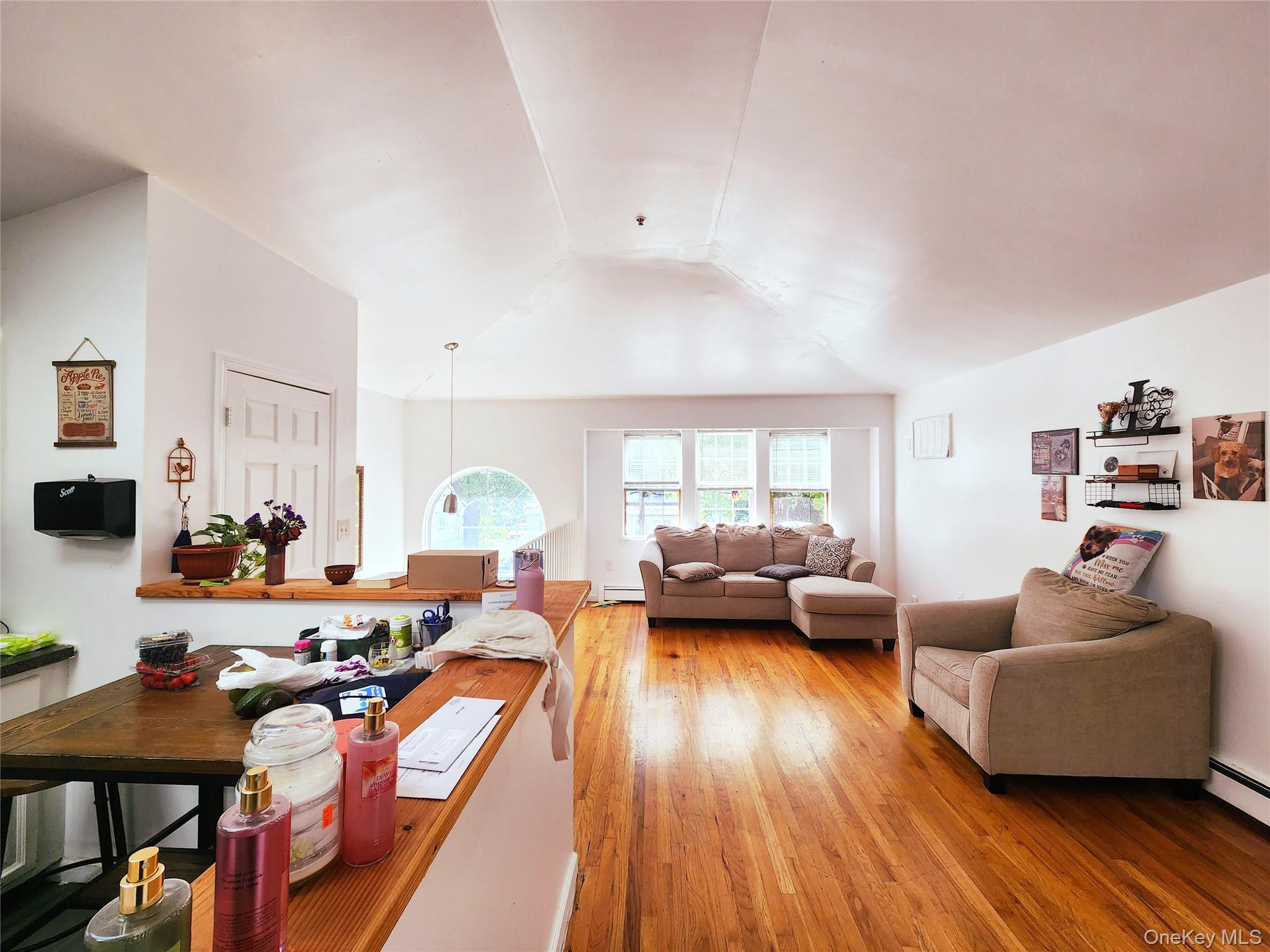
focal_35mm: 13
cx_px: 635
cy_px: 476
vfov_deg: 89.9
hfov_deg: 106.2
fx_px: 477
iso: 64
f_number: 2.2
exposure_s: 1/120
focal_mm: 2.2
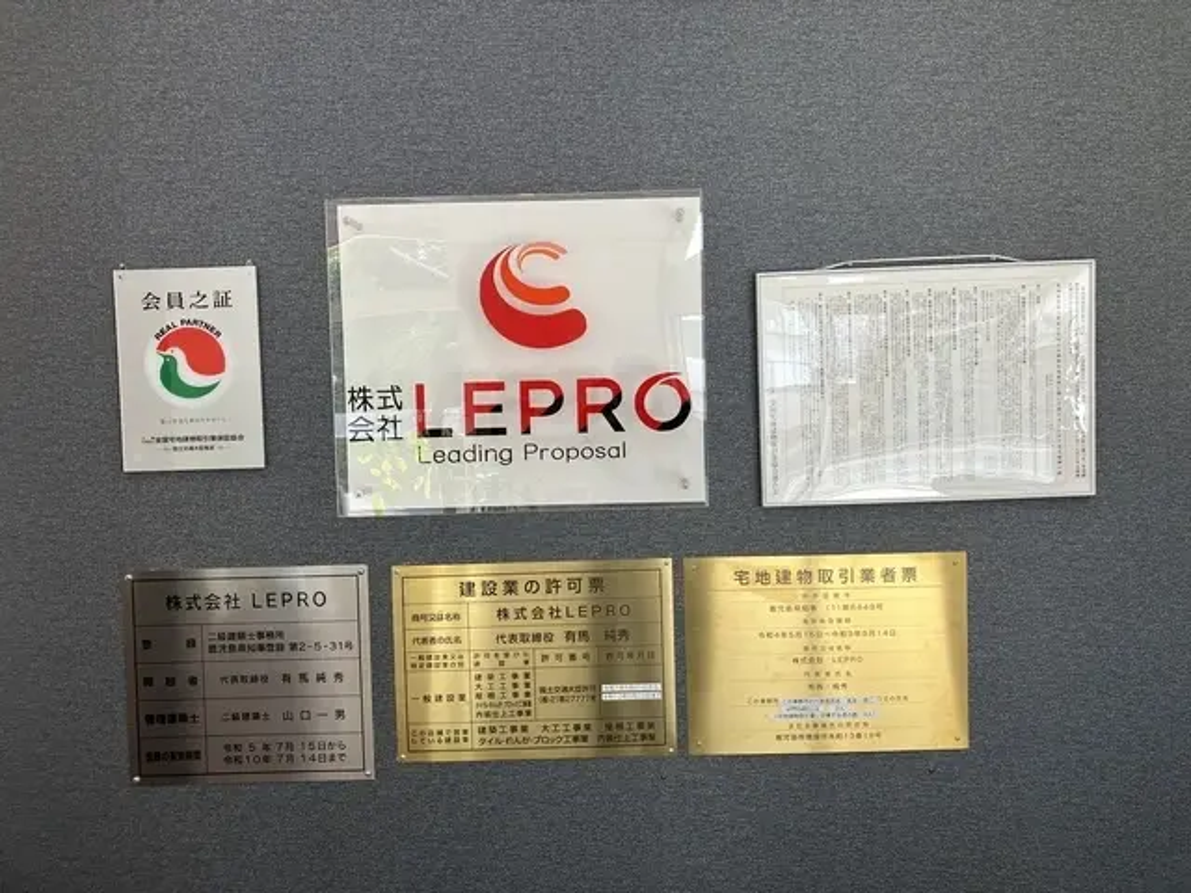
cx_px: 596
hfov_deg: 63.4
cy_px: 446
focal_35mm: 28
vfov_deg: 49.7
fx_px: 963
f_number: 1.8
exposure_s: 1/120
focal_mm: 3.99
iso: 64
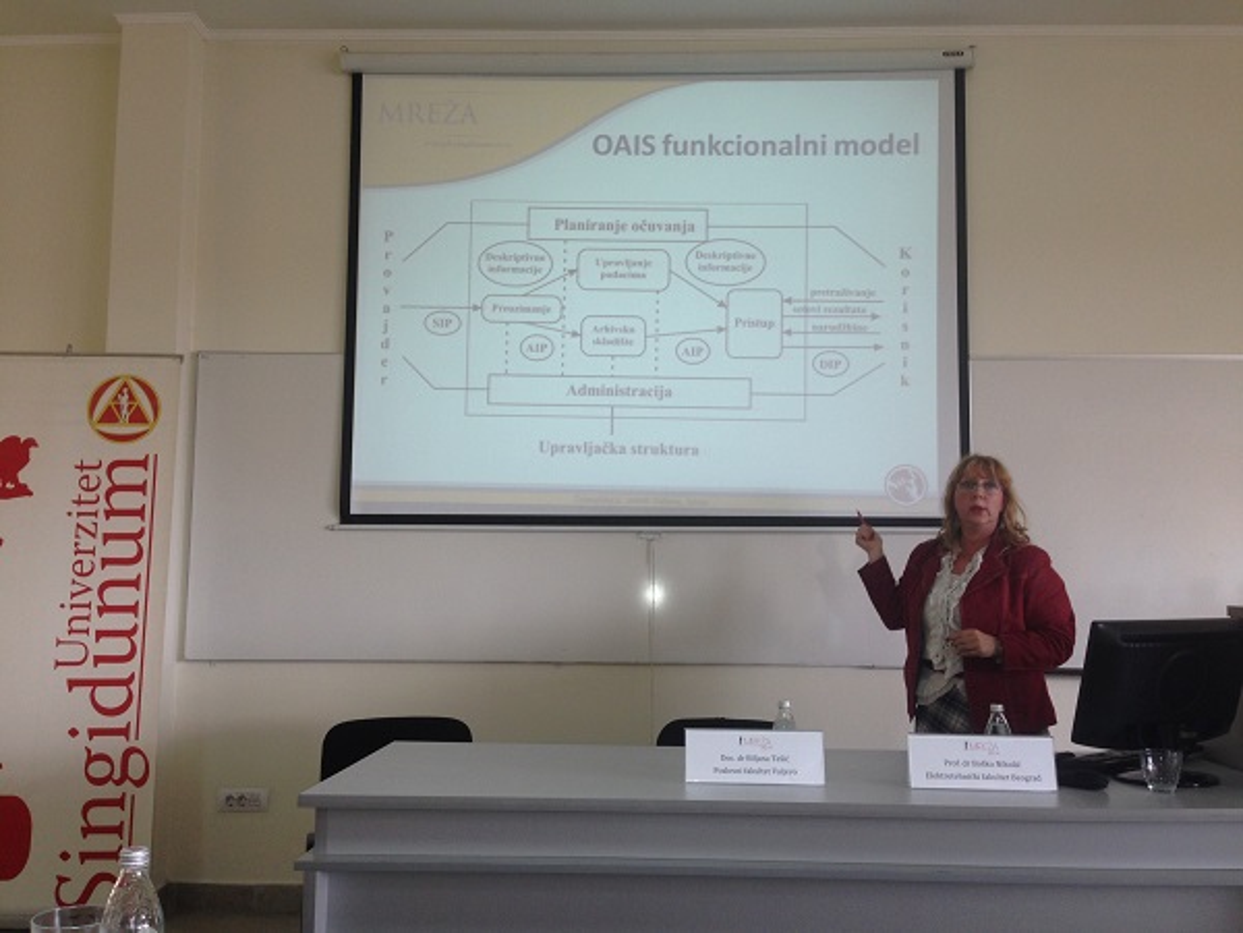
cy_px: 466
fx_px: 1185
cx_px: 622
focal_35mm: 33
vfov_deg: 42.9
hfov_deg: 55.4
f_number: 2.4
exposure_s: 1/30
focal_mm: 4.12
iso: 50
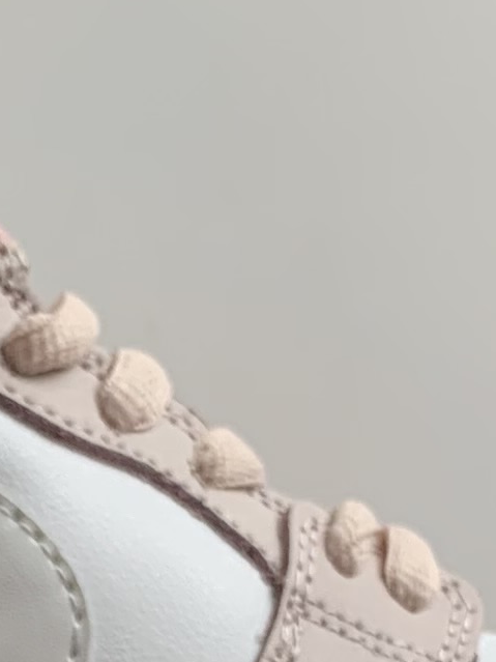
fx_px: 3134
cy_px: 1133
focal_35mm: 164
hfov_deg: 9.0
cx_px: 2
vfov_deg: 11.3
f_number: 1.8
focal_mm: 4.25
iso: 40
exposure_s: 1/122
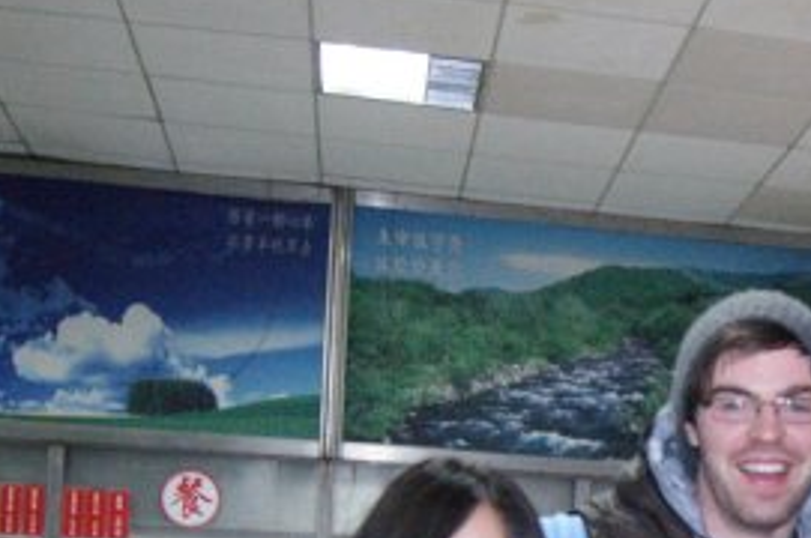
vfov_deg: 15.6
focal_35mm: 84
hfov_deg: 23.0
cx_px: 862
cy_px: 644
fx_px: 1890
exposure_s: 1/30
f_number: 4
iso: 1600
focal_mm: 22
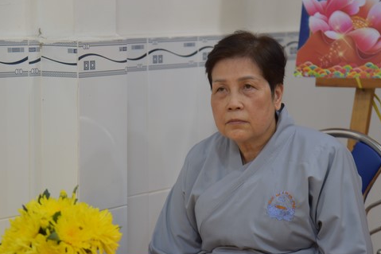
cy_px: 139
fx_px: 1724
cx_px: 178
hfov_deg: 12.6
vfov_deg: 8.4
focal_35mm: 163
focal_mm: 120
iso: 800
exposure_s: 1/160
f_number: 4
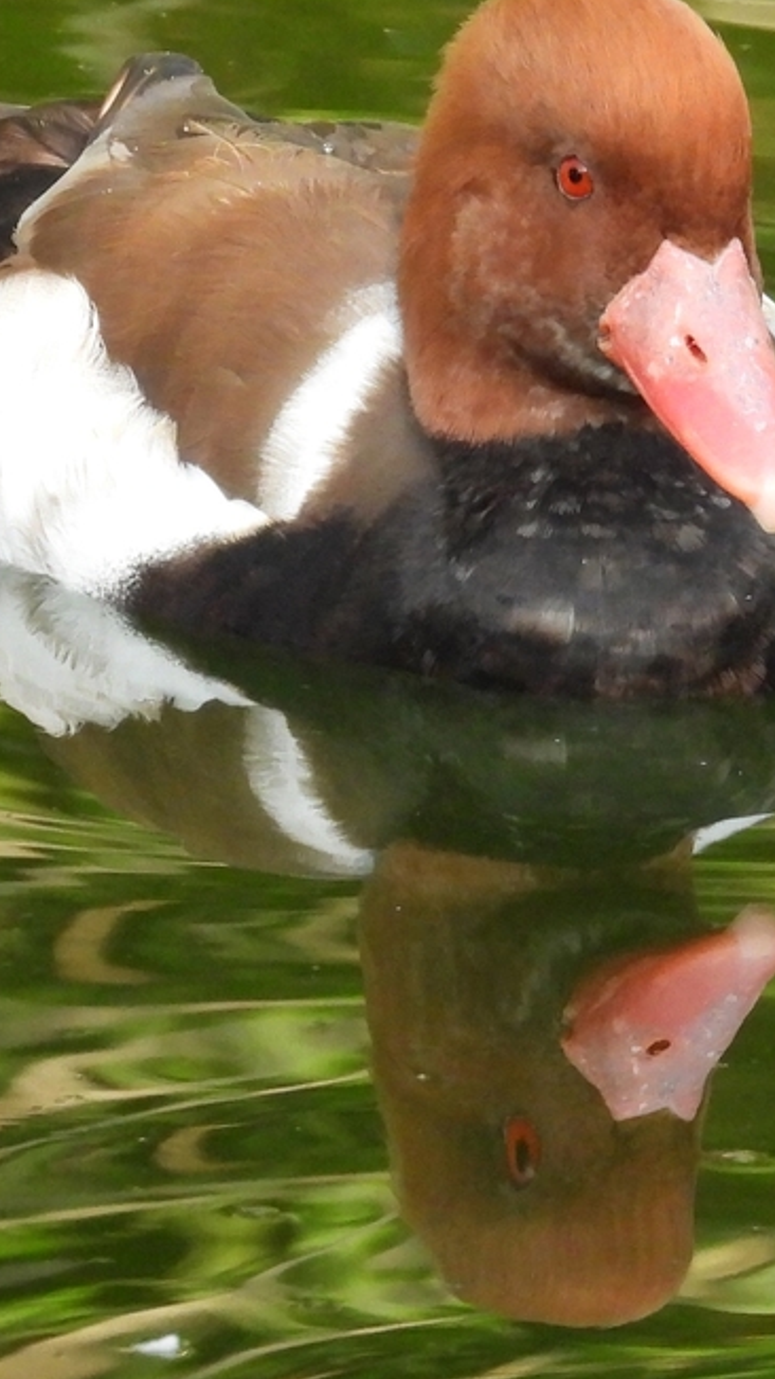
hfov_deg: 0.6
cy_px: 480
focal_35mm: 2099
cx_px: 565
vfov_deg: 1.0
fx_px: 76713
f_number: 5.6
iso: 900
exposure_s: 1/800
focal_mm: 196
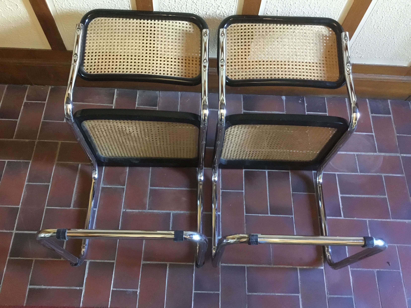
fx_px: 368
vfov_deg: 45.4
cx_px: 206
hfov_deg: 58.4
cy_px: 154
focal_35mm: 31
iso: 400
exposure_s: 1/17
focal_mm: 3.3
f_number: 2.4
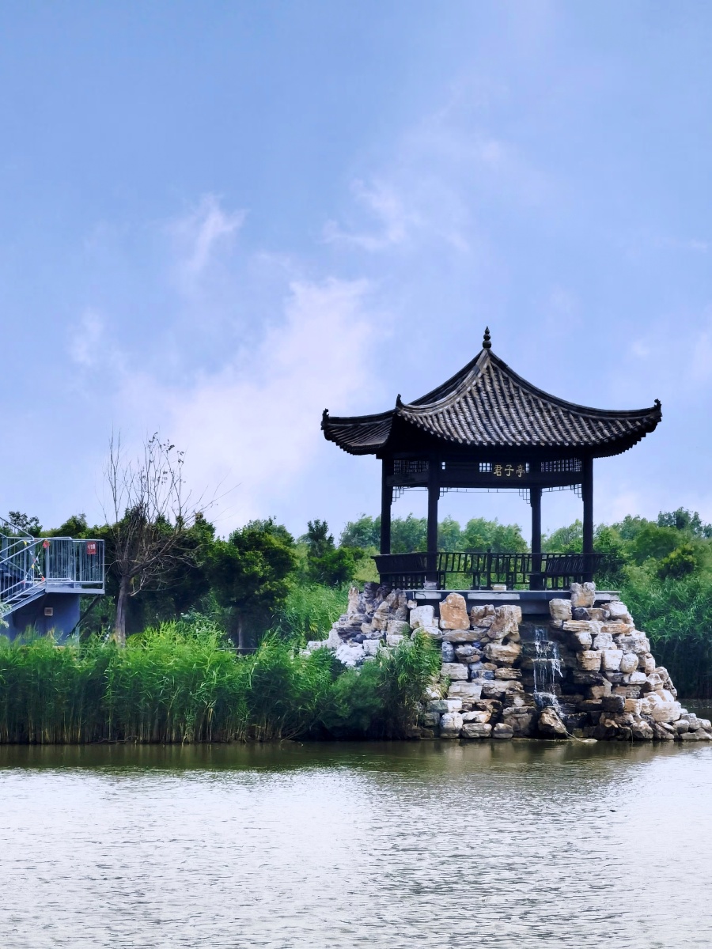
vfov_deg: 13.5
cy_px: 474
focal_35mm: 146
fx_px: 4004
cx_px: 356
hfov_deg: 10.2
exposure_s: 1/2000
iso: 50
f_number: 2.4
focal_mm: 7.48
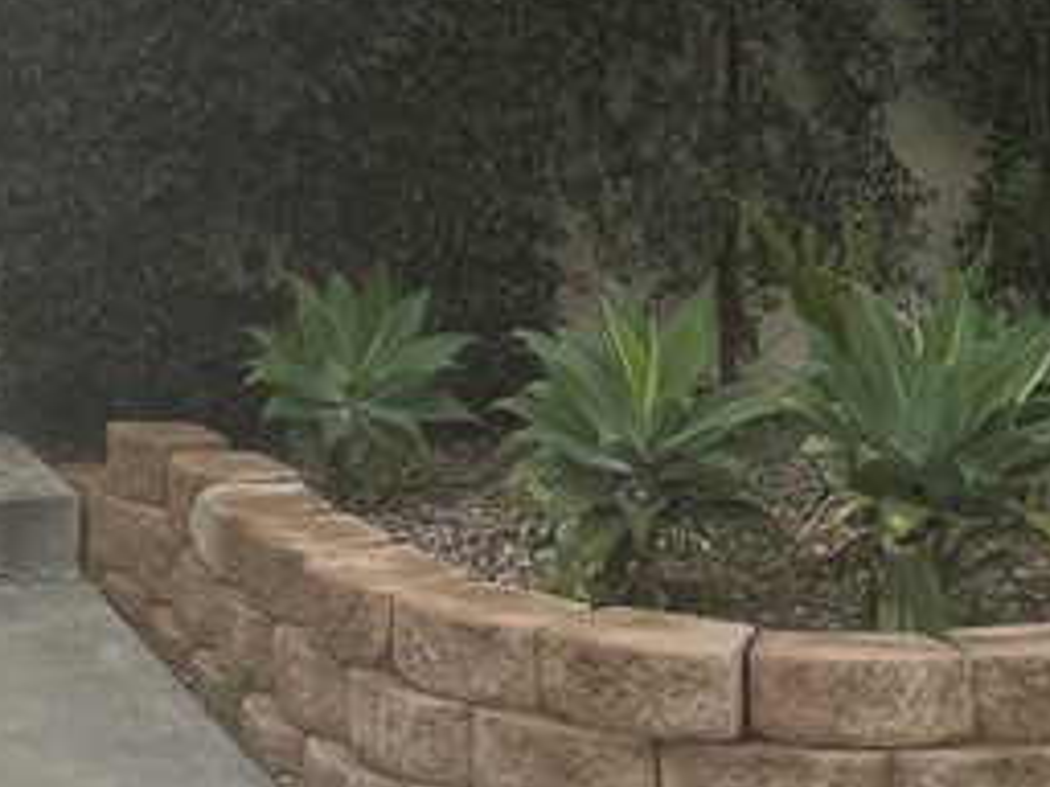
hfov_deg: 20.3
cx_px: 304
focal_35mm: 96
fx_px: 2912
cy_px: -422
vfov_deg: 14.3
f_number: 1.78
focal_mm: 6.76
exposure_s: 1/1869
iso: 80
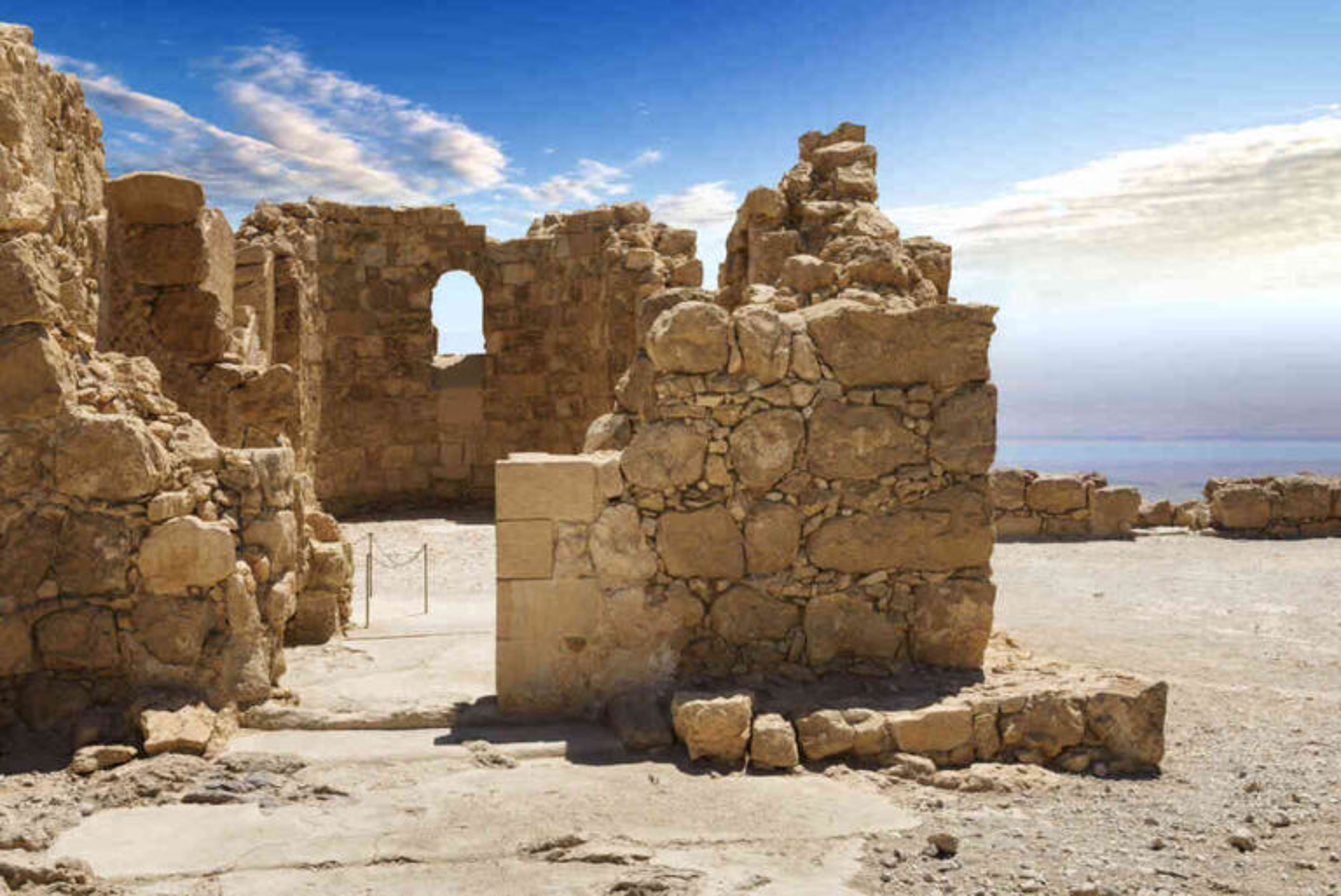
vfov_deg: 35.1
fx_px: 1416
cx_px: 670
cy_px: 448
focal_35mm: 38
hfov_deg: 50.7
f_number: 11
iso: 100
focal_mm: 38
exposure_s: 1/200
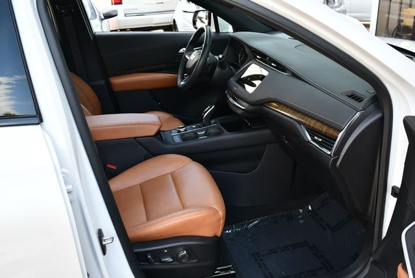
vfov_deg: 36.9
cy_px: 139
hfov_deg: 53.1
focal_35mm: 36
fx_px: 415
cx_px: 208
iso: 400
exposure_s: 1/250
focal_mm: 18
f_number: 4
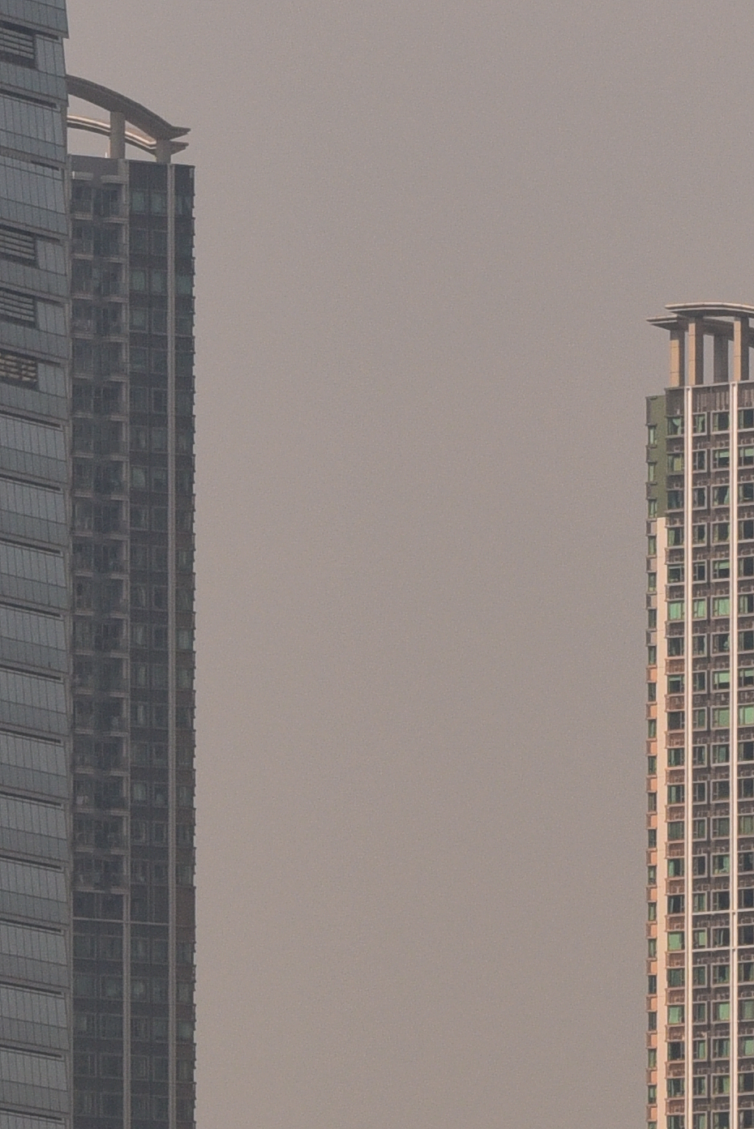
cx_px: 128
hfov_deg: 1.6
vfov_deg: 2.4
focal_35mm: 864
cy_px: 2018
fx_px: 27115
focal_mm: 200
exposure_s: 1/3200
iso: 800
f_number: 8
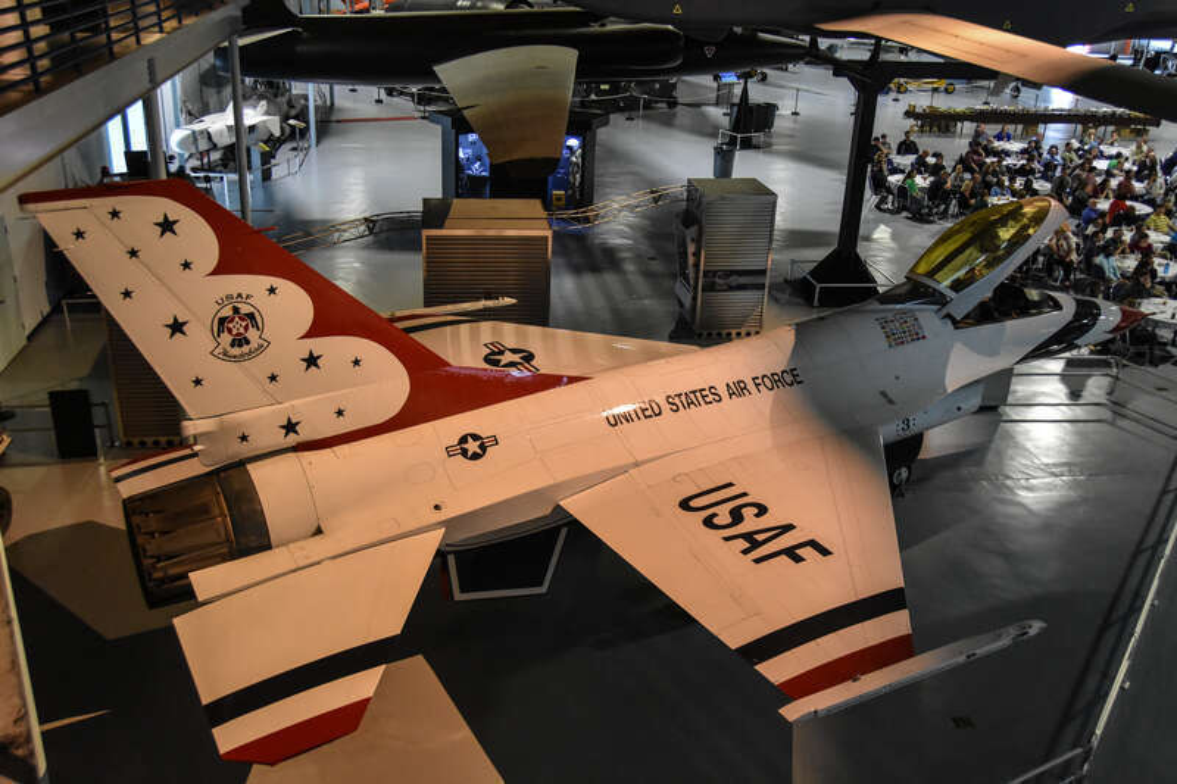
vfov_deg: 40.0
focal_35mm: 33
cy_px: 392
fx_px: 1079
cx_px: 588
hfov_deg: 57.2
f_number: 4
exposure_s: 1/60
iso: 3200
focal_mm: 22
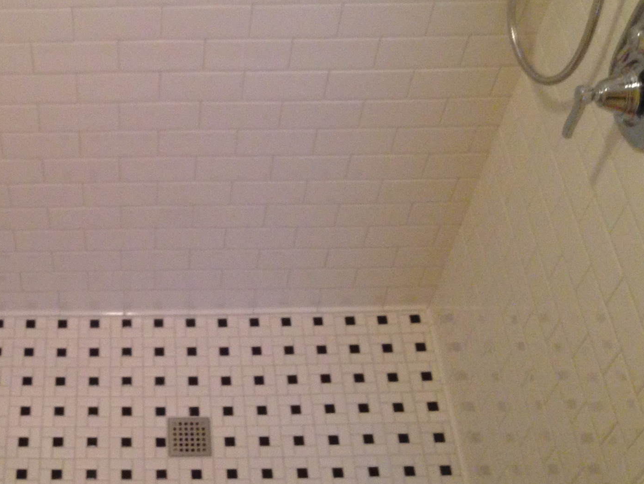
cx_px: 123
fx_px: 1098
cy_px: 218
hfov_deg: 31.8
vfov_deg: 24.8
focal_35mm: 59
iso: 250
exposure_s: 1/20
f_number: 2.4
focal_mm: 4.12
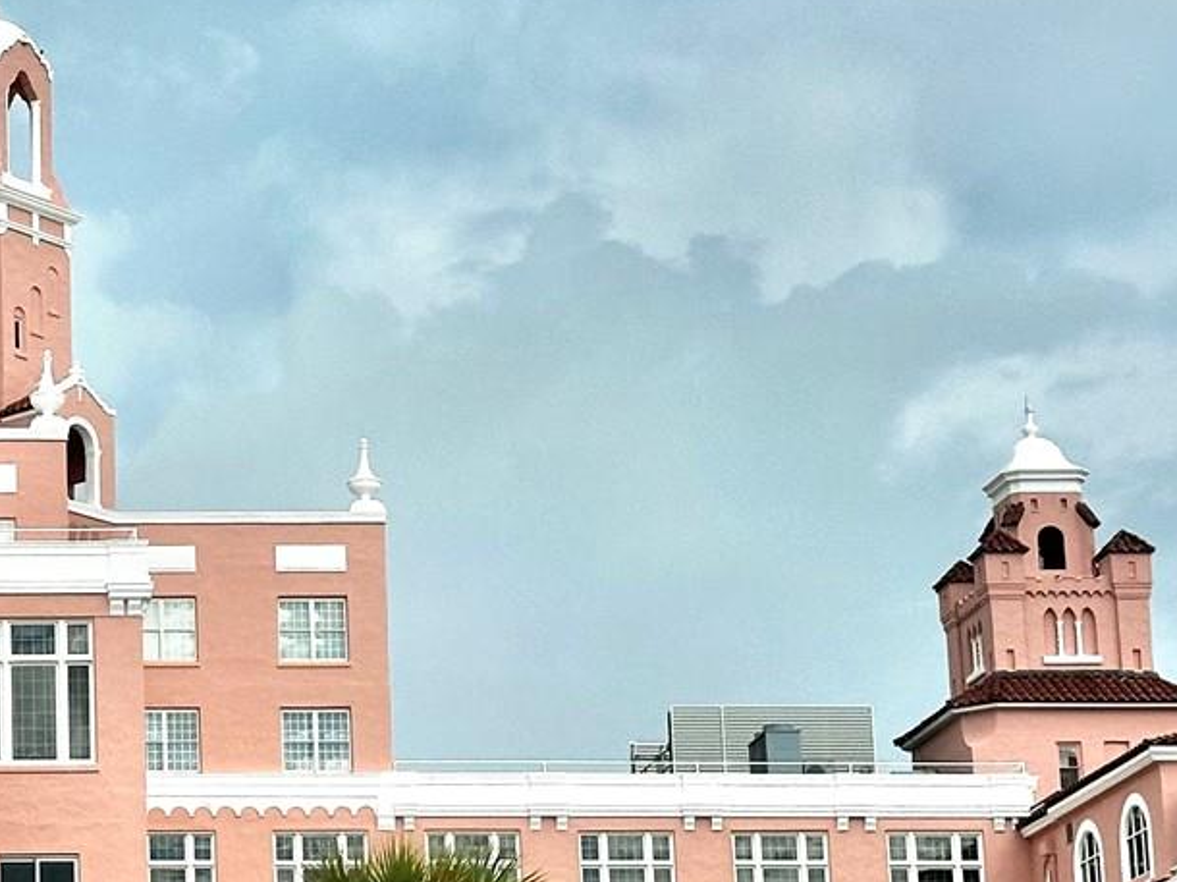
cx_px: -145
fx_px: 4283
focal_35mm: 126
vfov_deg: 11.7
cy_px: 639
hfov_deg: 15.2
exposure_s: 1/7092
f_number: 1.78
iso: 64
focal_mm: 6.86
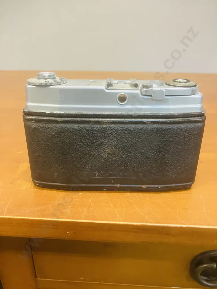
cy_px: 144
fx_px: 234
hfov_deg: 49.7
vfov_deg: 63.4
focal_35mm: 28
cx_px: 108
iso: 250
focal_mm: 3.99
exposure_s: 1/33
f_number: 1.8
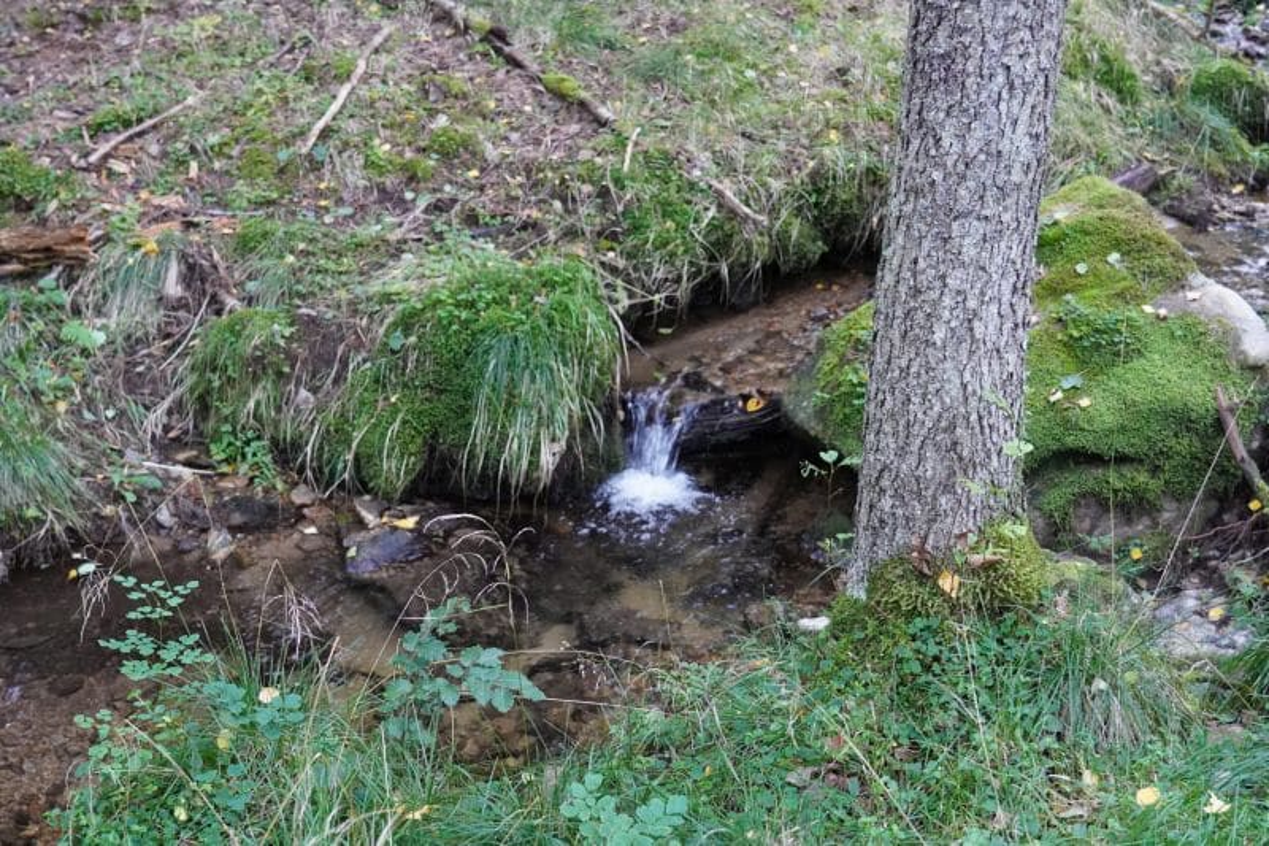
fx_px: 1480
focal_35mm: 42
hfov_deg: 46.4
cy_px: 423
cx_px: 634
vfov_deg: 31.9
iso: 3200
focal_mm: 28
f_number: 4
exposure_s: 1/50
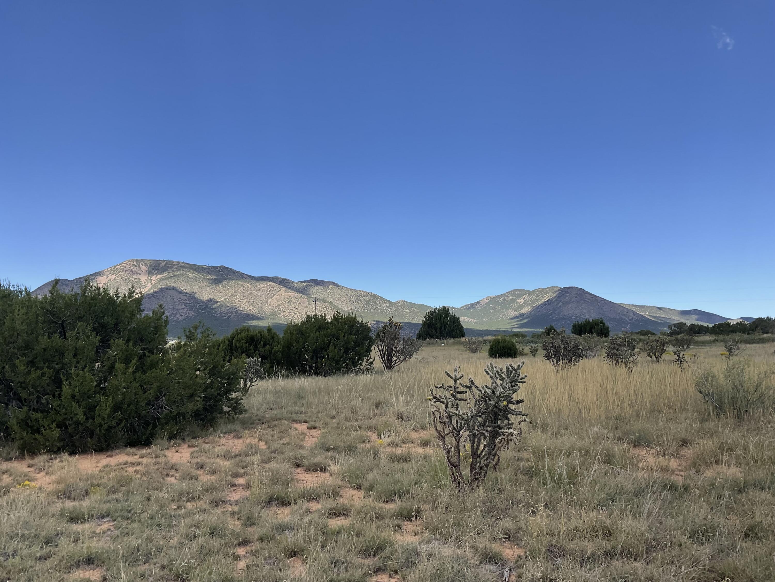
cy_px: 291
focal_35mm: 29
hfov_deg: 61.7
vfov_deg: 48.2
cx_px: 388
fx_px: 649
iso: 16
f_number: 1.8
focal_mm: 3
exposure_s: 1/1377
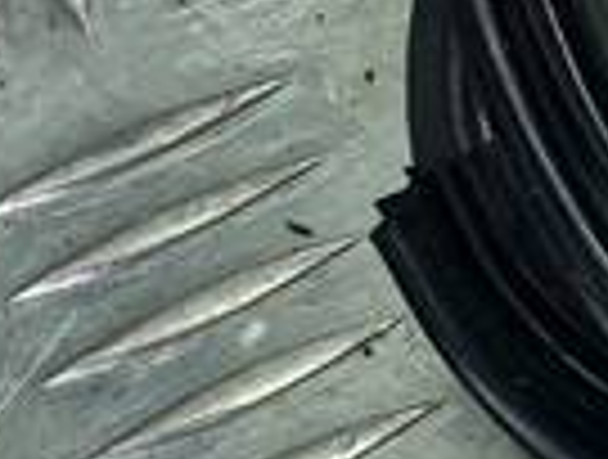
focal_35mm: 189
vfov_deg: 7.7
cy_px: -310
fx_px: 3328
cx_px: 1374
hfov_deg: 9.5
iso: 25
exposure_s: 1/50
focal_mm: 4.6
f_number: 1.8
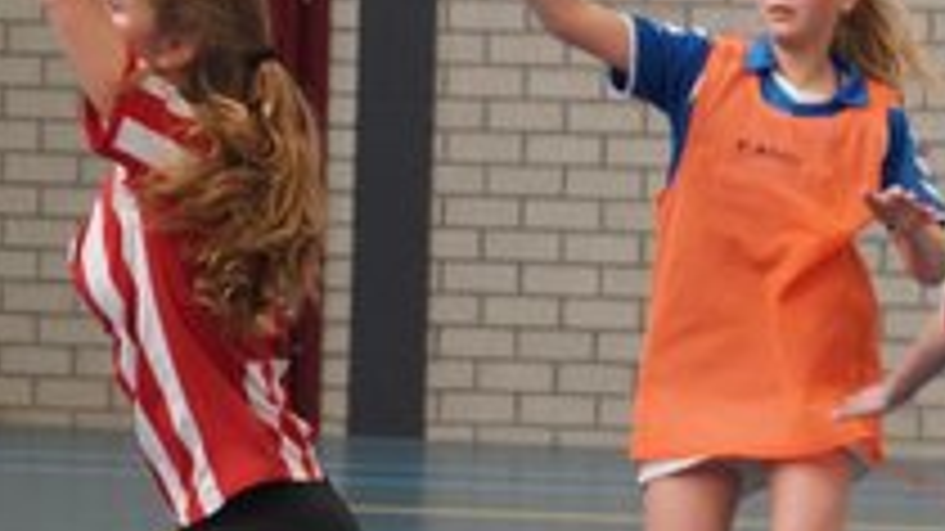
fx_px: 4509
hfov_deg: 11.9
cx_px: 40
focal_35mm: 180
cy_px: 333
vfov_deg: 6.7
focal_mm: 50
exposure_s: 1/200
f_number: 4
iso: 800
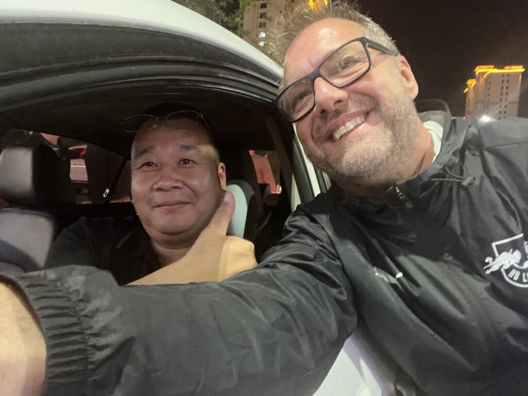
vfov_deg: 58.9
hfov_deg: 73.9
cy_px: 198
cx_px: 264
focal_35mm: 23
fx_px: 351
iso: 800
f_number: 2.2
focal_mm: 2.71
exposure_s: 1/17
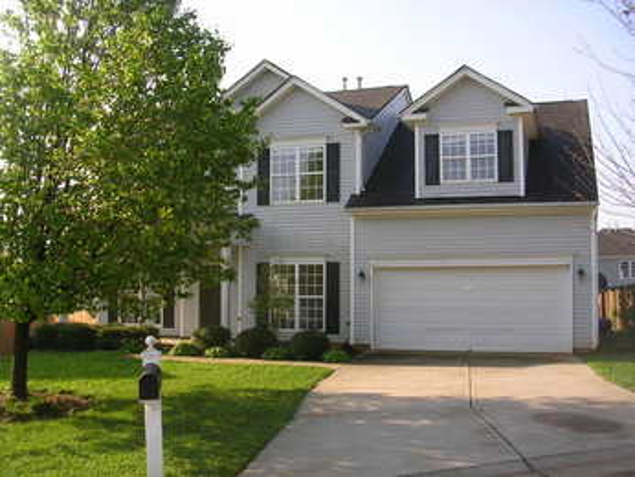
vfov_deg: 37.8
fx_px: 698
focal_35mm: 38
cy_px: 238
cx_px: 318
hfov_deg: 48.9
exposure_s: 1/406
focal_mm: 5.8
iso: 50
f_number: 2.8
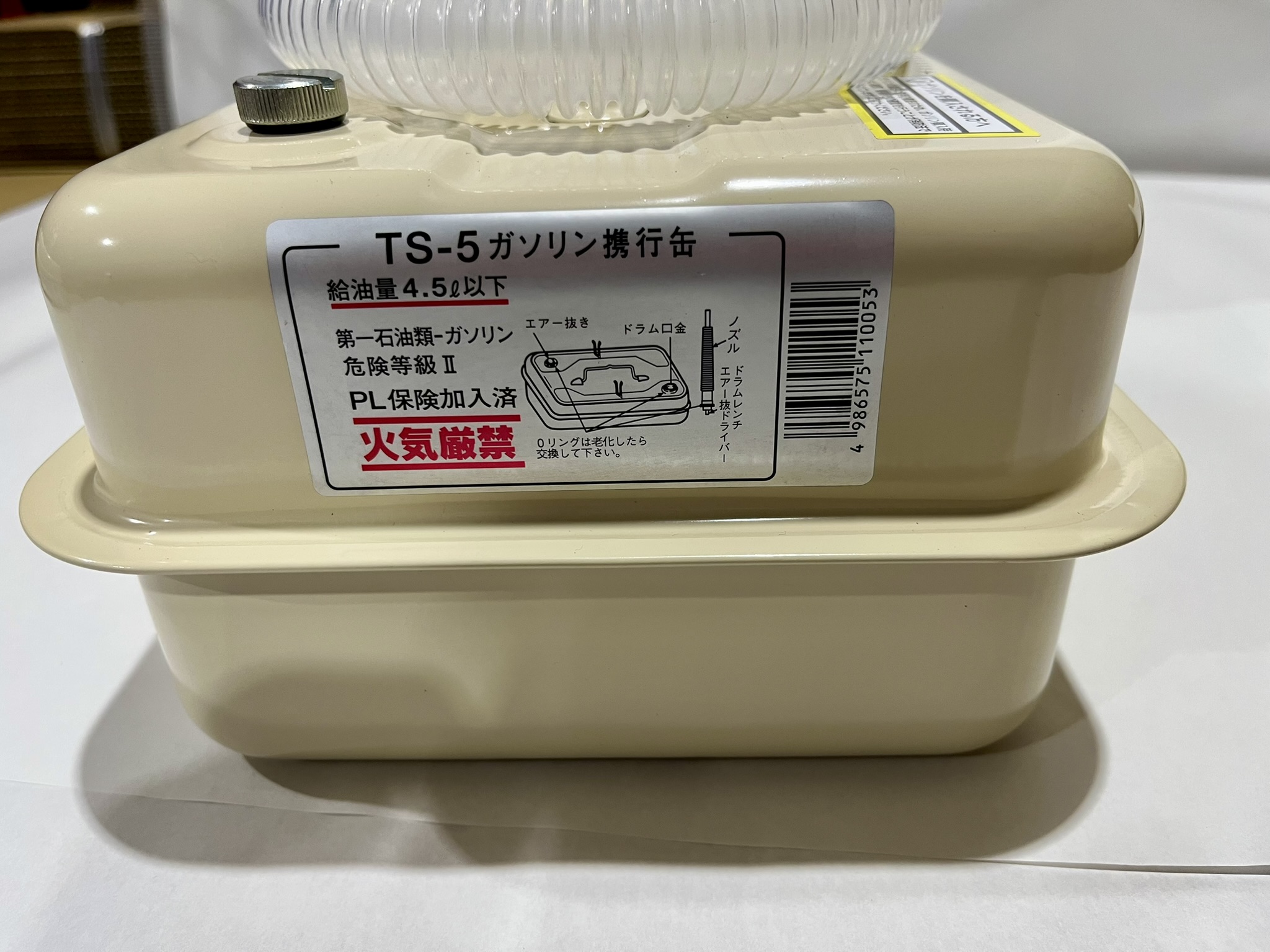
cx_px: 635
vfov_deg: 53.1
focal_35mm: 26
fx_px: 954
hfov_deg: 67.3
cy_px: 476
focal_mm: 5.1
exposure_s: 1/50
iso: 64
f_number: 1.6
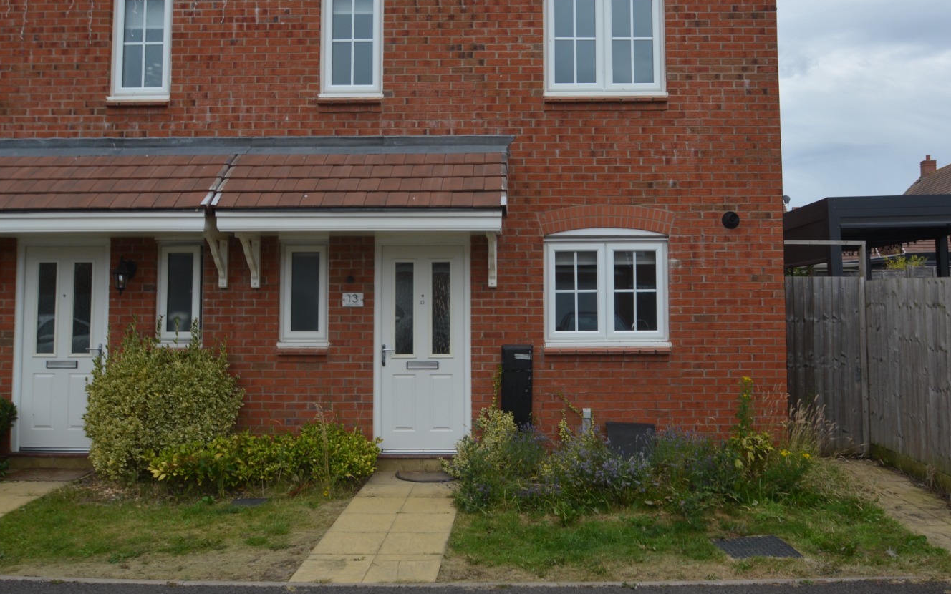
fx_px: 752
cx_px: 542
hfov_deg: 64.4
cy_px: 224
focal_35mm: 29
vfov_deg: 42.8
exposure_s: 1/200
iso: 200
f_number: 7.1
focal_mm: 14
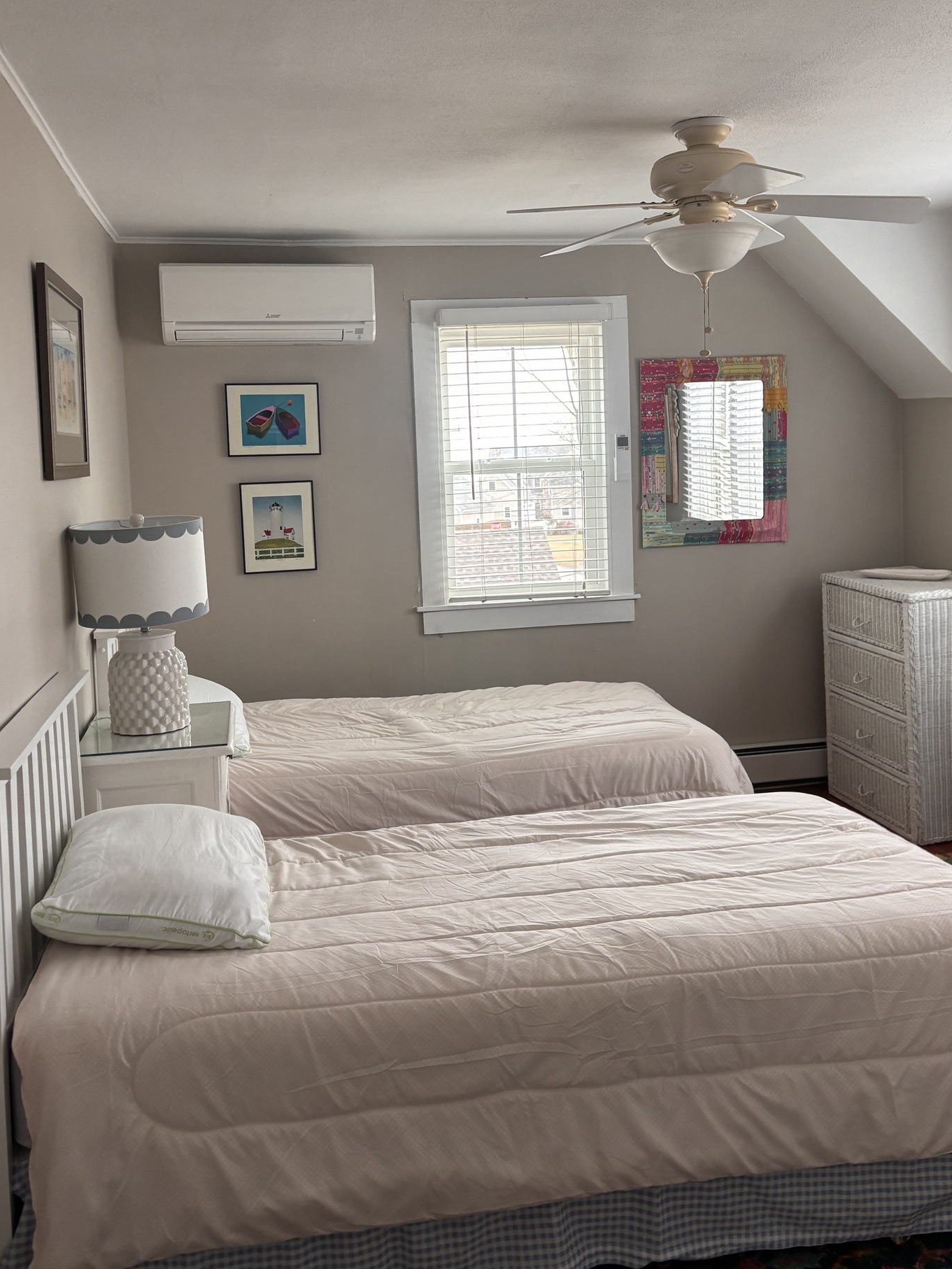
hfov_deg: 42.9
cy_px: 552
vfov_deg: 55.2
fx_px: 1210
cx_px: 490
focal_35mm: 33
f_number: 1.6
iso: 125
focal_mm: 5.96
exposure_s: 1/60
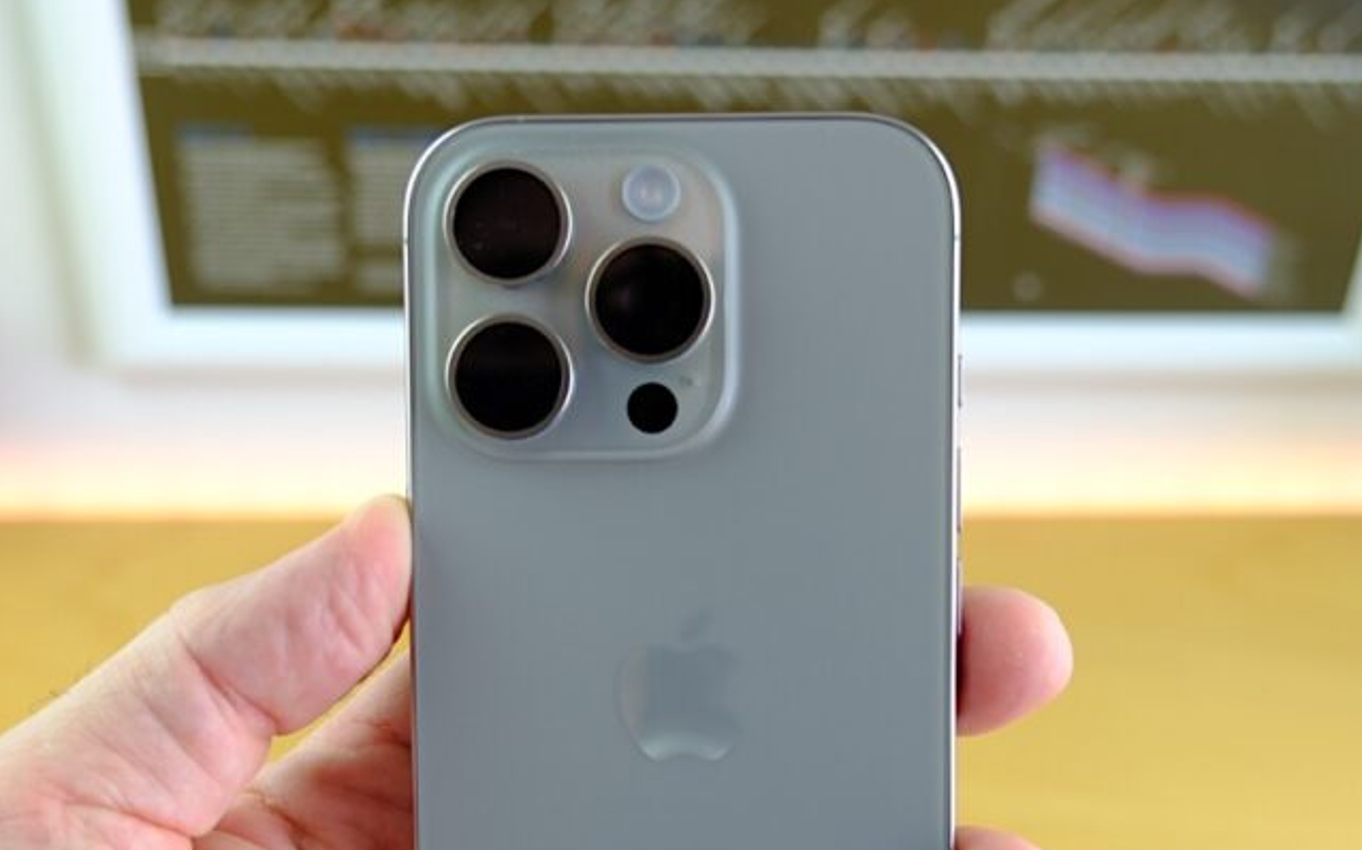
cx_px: 698
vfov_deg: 23.7
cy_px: 654
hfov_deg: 37.5
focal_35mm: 54
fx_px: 2003
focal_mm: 22.3
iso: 200
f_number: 4
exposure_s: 1/30
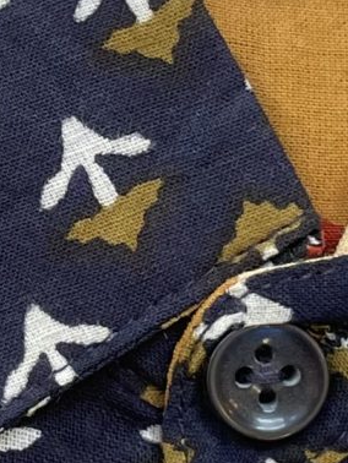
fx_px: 2356
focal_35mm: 176
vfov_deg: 11.2
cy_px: 58
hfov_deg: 8.4
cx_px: -64
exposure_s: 1/121
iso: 64
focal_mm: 4.2
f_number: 1.6
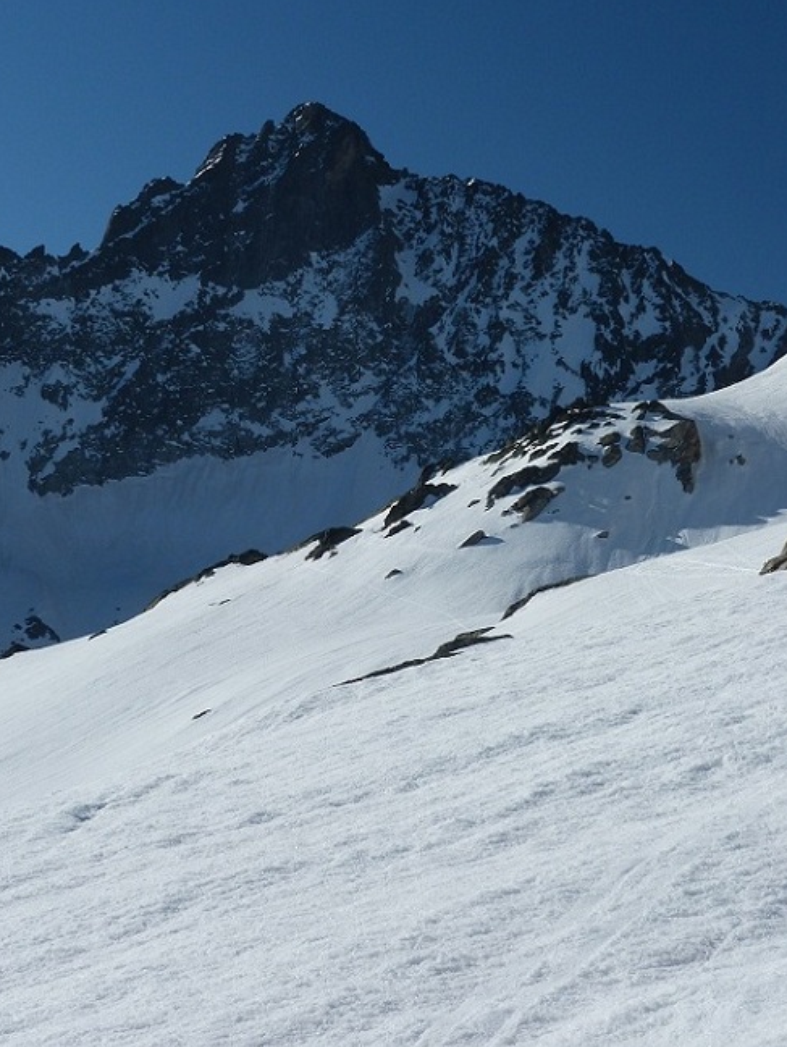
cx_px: 326
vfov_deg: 23.5
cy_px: 493
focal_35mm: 83
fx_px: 2513
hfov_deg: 17.8
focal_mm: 12.4
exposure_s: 1/250
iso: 80
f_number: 5
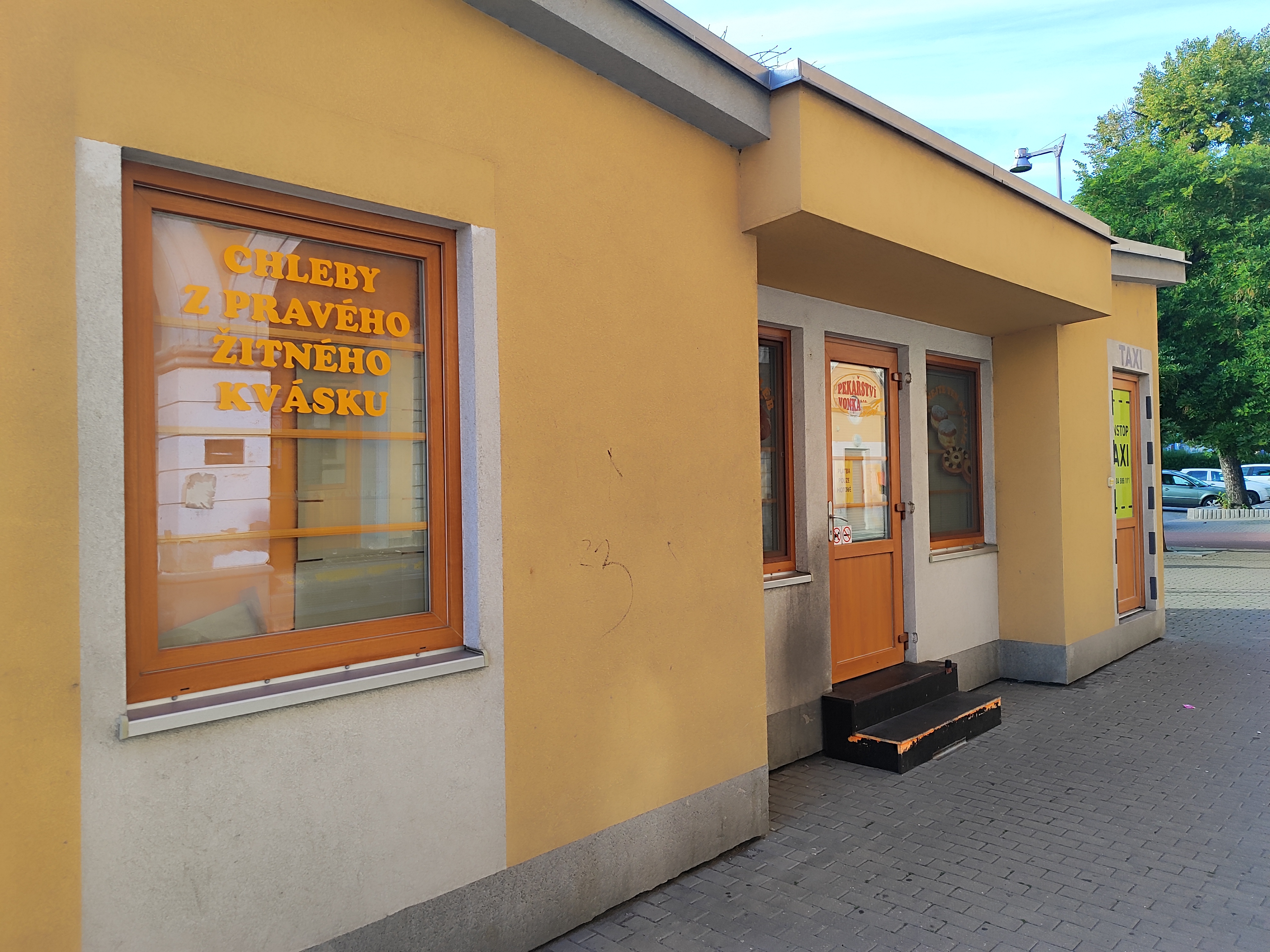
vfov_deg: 56.8
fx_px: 881
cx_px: 635
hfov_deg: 71.6
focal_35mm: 24
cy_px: 476
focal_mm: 5.89
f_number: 1.89
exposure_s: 1/211
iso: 50
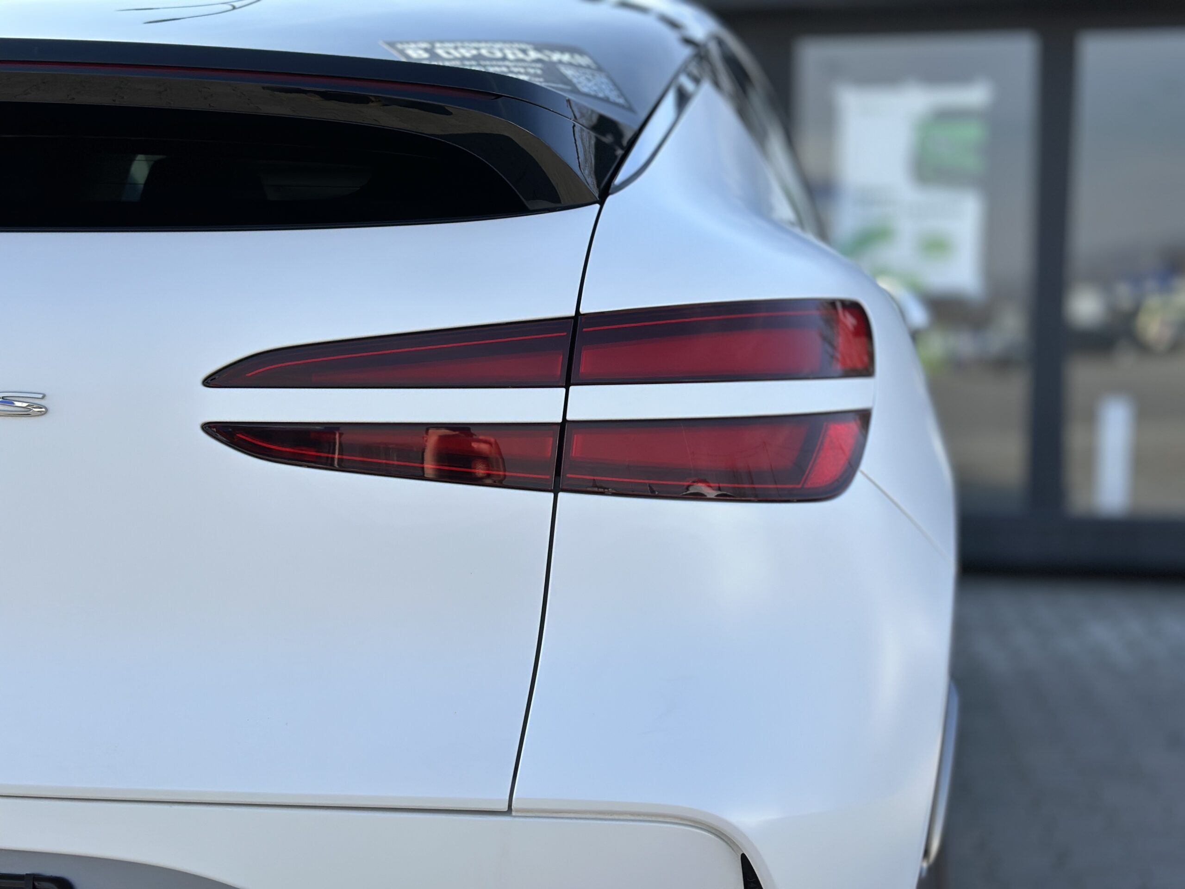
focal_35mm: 48
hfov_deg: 39.7
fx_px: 1643
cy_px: 444
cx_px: 592
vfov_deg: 30.3
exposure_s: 1/2809
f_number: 1.78
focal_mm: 6.86
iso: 100
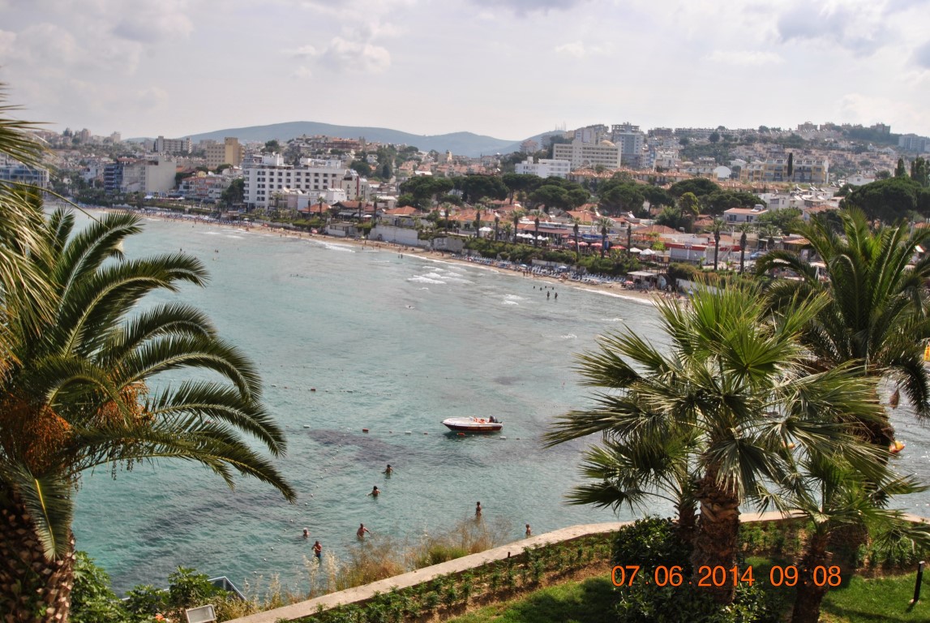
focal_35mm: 36
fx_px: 931
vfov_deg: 37.0
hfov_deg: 53.1
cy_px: 312
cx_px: 465
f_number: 9
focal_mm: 24
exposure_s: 1/320
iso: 100
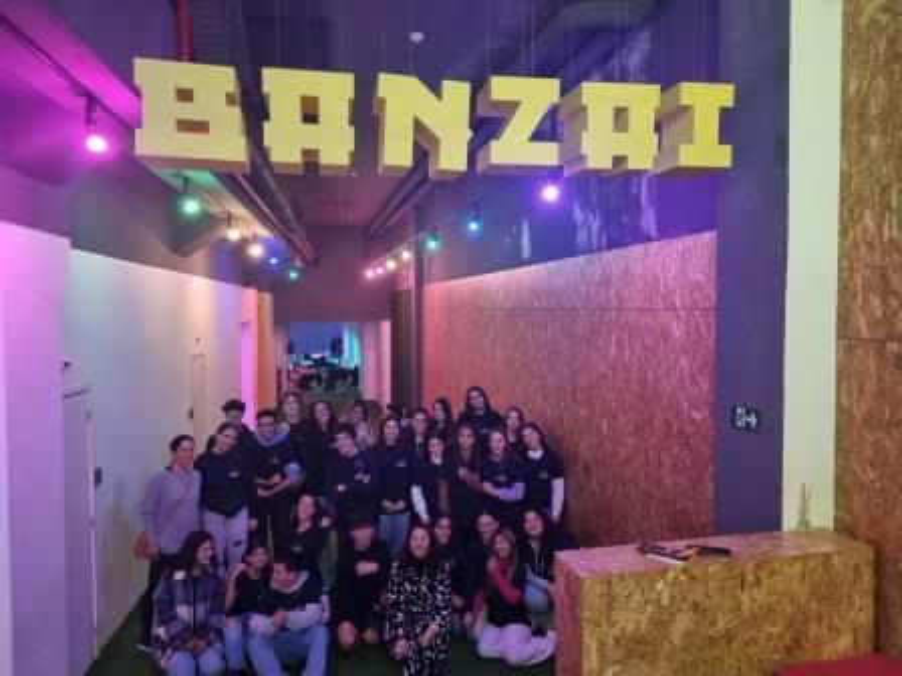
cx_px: 451
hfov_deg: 67.3
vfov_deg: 53.1
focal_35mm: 26
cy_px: 338
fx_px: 677
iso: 640
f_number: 1.8
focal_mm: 5.4
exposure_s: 1/24
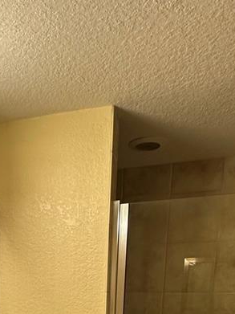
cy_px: 392
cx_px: 55
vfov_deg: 33.8
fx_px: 389
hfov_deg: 32.9
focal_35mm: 43
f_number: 2.2
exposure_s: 1/60
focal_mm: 2.22
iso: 200
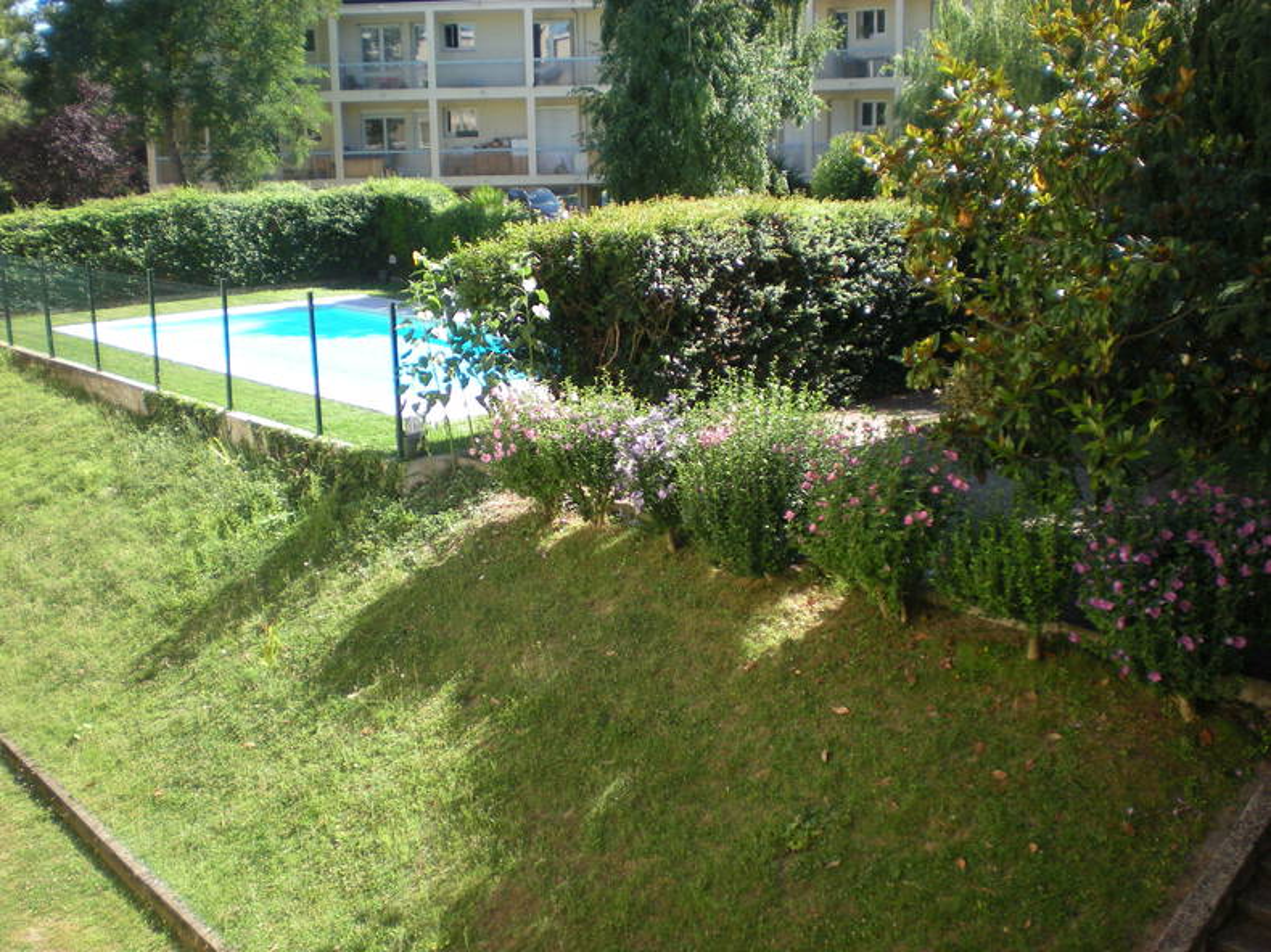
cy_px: 476
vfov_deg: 37.7
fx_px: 1395
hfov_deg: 49.0
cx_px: 636
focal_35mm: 38
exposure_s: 1/207
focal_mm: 6.3
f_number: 3.1
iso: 64
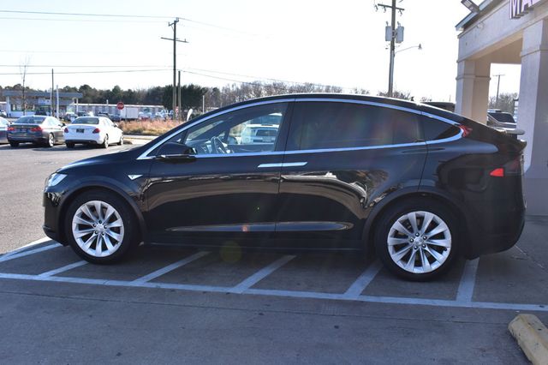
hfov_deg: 57.2
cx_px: 274
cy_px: 182
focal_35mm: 33
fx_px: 502
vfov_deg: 39.9
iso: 400
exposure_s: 1/320
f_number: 10
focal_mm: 22
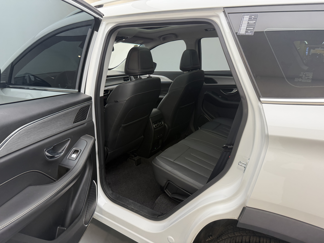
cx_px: 162
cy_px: 122
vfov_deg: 56.8
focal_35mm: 24
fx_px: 225
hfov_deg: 71.6
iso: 125
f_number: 1.78
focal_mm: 6.76
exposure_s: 1/100
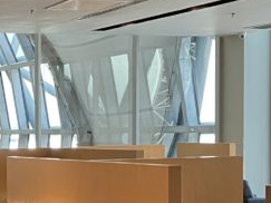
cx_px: -37
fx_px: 923
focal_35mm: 118
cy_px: 190
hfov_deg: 16.2
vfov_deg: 12.4
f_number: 1.8
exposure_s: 1/50
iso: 125
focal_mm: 3.99
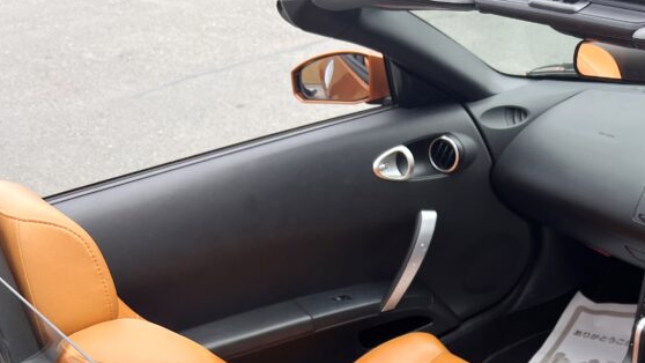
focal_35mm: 52
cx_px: 538
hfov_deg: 38.0
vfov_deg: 21.8
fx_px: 889
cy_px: 405
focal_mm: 5.7
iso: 50
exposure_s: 1/909
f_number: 1.5
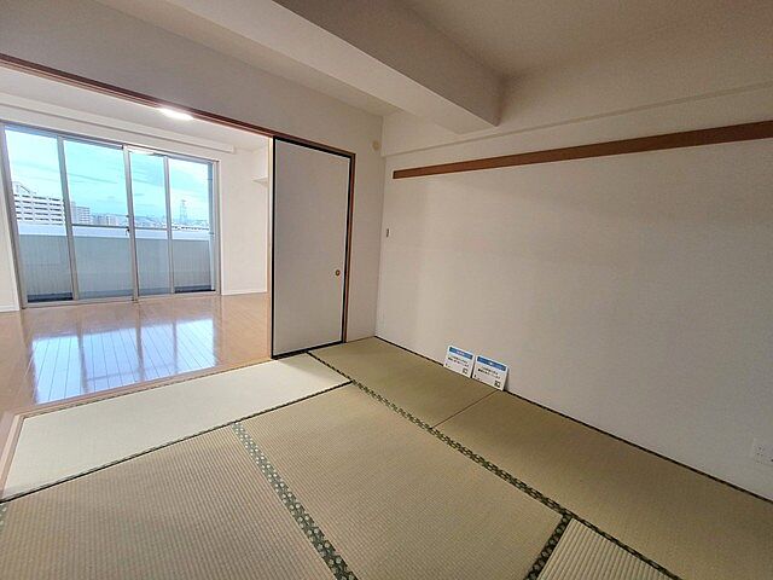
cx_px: 386
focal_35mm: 13
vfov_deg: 89.9
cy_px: 290
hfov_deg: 106.2
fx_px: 290
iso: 250
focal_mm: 2.2
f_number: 2.2
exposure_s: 1/50
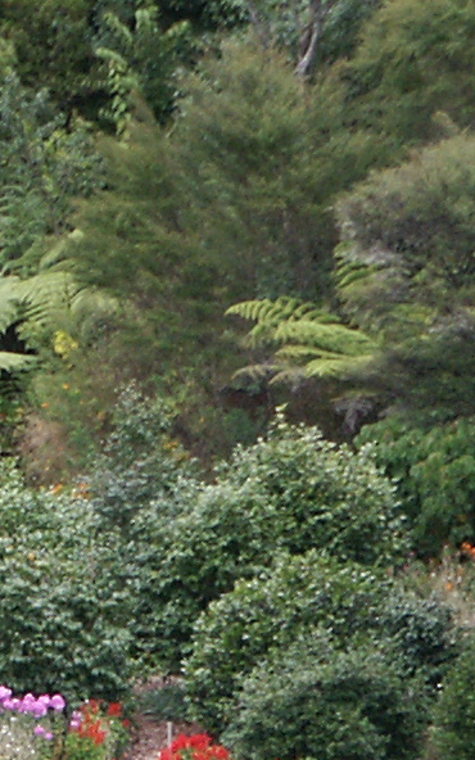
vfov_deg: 3.1
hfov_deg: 2.0
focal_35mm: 669
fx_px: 13857
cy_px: 1085
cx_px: -772
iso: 100
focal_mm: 37.05
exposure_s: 1/180
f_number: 5.6
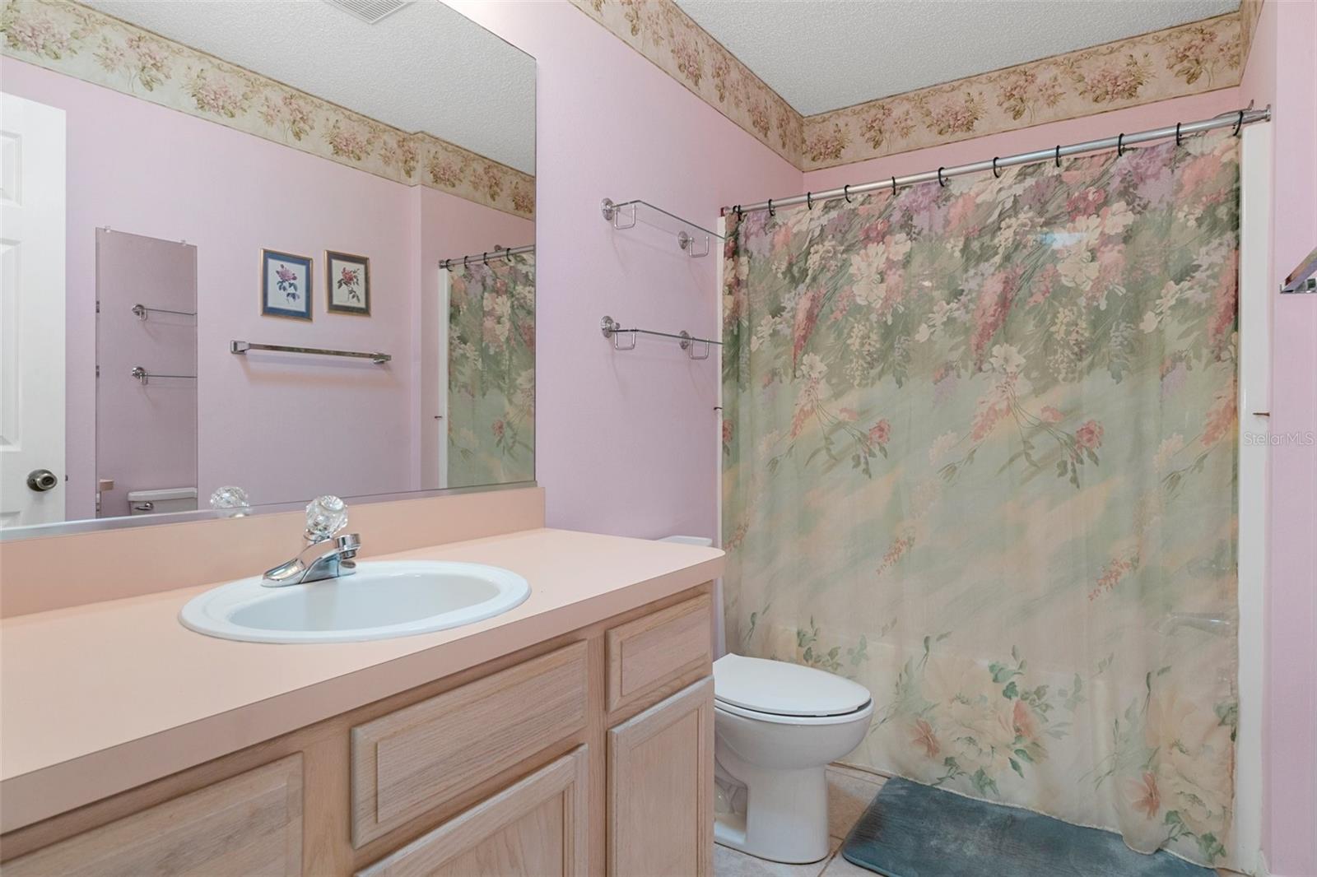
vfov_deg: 63.2
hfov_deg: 85.4
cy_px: 438
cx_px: 658
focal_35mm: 20
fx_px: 713
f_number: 8
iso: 320
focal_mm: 13
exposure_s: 1/5
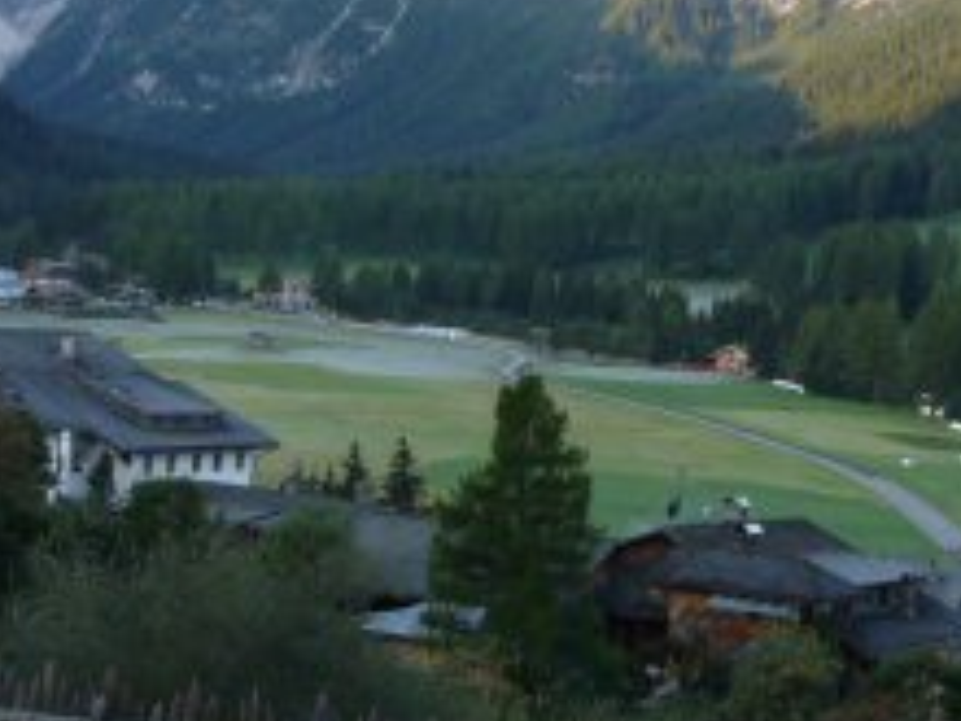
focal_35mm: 92
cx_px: 529
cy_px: 74
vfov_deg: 15.9
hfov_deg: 21.3
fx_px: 2554
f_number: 3.6
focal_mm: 7.4
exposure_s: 1/160
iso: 160
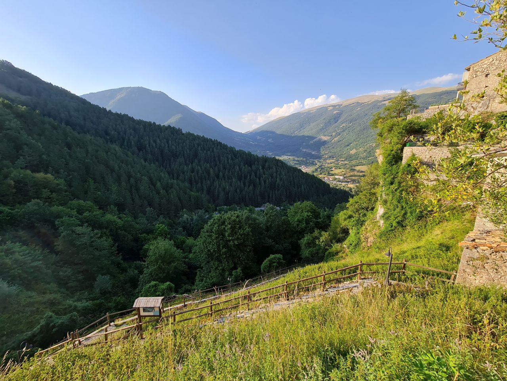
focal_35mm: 13
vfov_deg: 89.9
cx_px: 254
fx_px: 190
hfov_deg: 106.2
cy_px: 190
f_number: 2.2
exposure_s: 1/714
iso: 64
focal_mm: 2.2
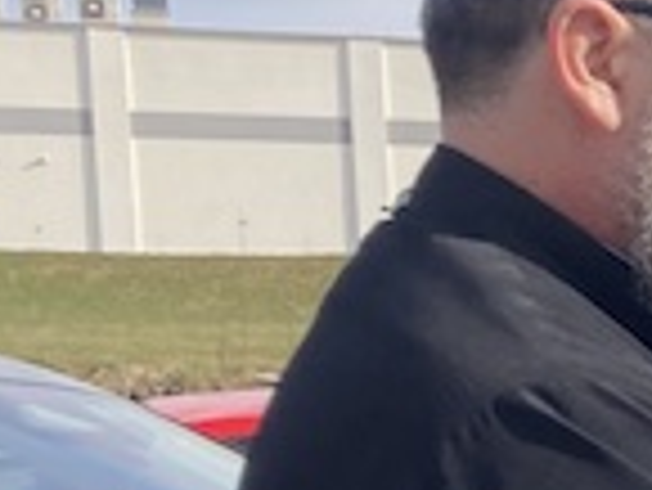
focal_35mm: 154
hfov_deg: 10.3
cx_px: 1763
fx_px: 2903
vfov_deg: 9.4
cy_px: 683
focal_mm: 3.99
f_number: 1.8
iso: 20
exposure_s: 1/1656
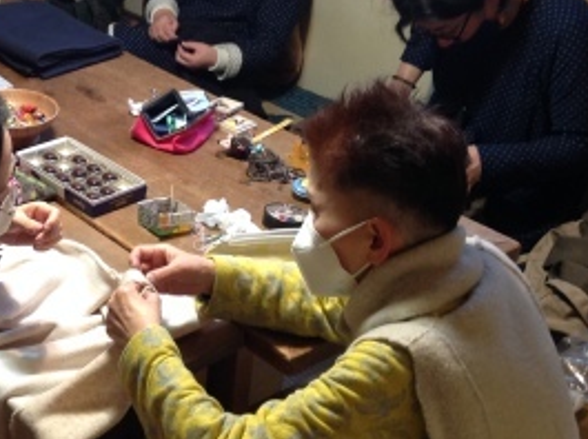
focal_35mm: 66
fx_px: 1120
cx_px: 62
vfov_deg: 22.2
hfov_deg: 28.3
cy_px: 192
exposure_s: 1/15
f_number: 2.4
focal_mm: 4.28
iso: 160
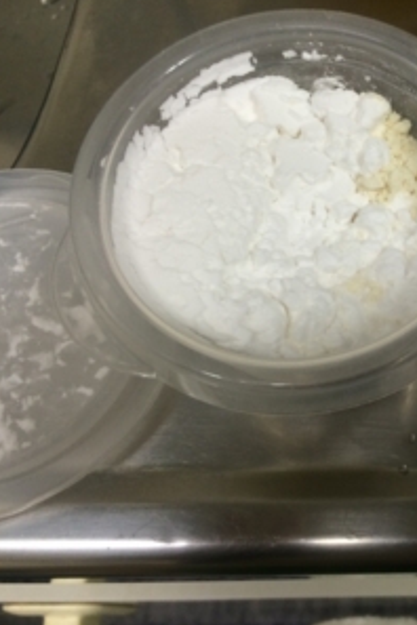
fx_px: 730
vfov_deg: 46.4
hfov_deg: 29.9
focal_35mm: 42
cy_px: 311
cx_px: 406
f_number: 2.2
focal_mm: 4.12
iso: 80
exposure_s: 1/33
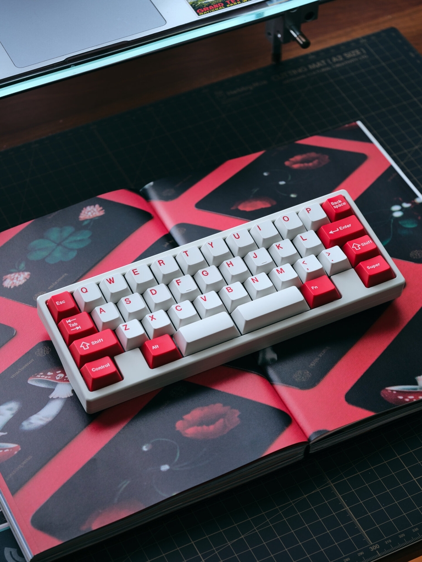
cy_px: 281
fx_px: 1414
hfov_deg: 17.0
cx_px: 211
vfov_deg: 22.5
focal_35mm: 87
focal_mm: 110
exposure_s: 1/30
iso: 400
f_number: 5.6
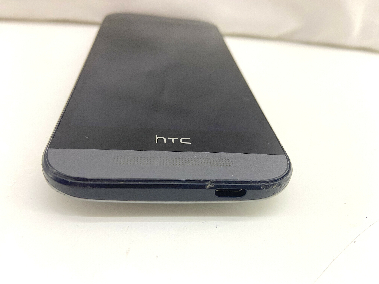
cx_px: 190
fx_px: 285
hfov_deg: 67.3
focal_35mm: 26
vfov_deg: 53.1
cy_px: 142
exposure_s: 1/50
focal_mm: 4.25
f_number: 1.8
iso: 125
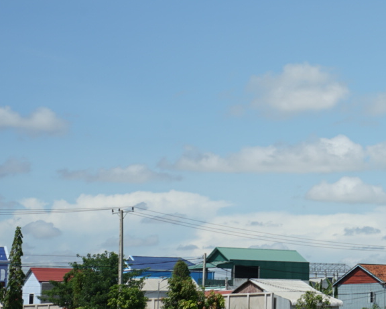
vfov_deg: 13.2
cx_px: 489
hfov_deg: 15.8
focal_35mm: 116
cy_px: 27
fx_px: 1325
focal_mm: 44
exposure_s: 1/125
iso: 50
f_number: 10
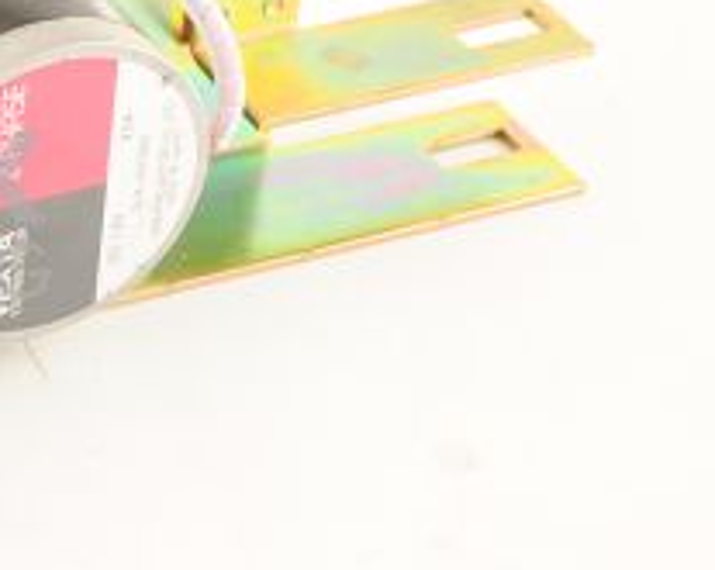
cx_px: -294
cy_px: 216
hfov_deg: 13.5
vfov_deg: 11.3
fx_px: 2874
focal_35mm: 136
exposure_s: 1/125
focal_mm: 50
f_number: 13
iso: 1600
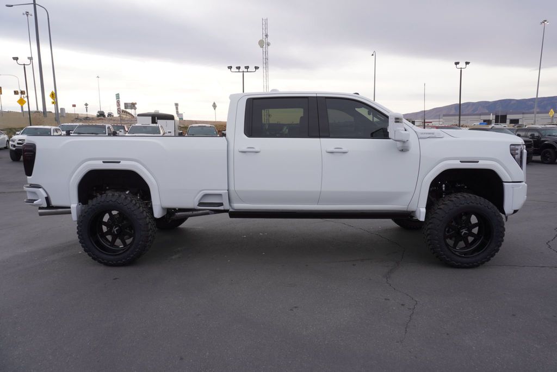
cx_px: 278
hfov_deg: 73.7
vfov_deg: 53.2
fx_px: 372
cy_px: 186
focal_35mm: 24
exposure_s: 1/160
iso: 100
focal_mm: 16
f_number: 6.3
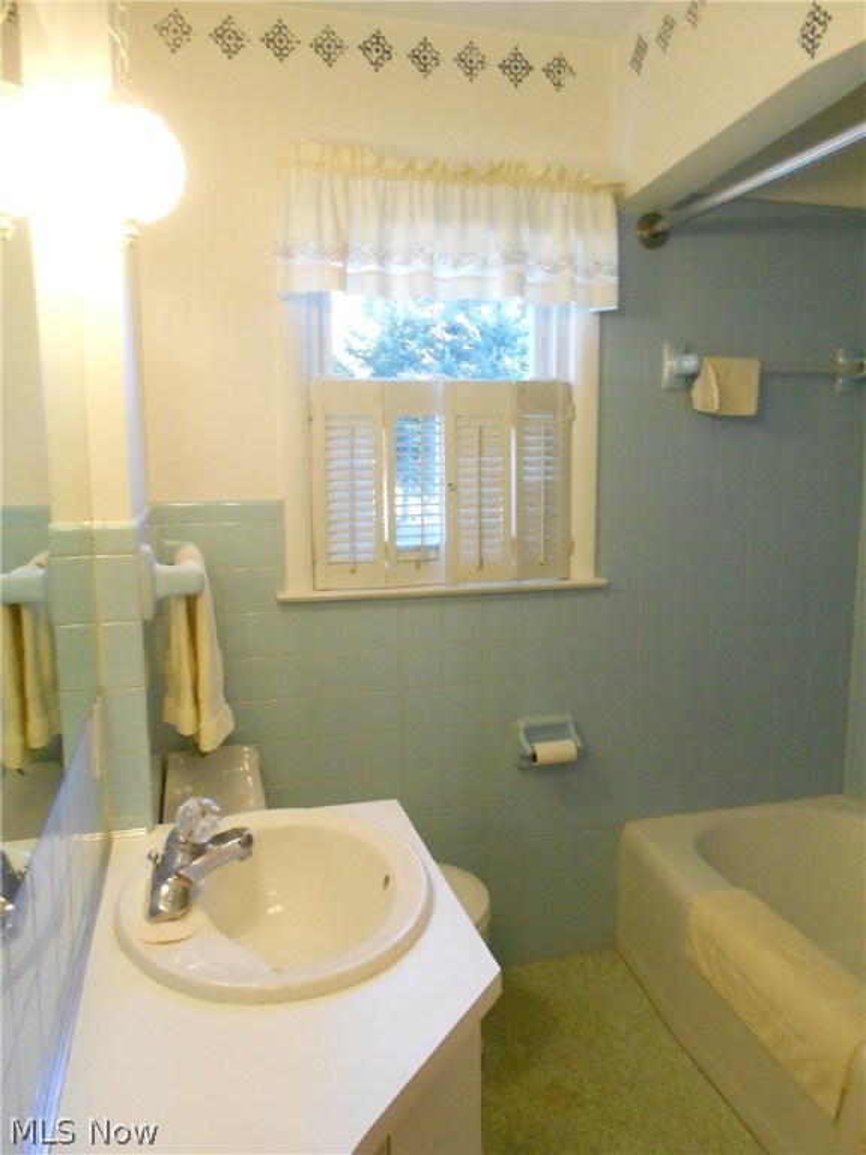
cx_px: 433
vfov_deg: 67.3
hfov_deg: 53.1
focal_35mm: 26
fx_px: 867
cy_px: 578
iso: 250
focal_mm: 4.6
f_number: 3.2
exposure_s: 1/30
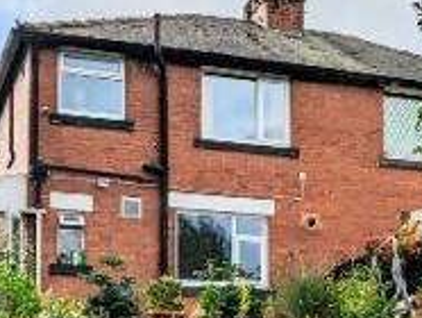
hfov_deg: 21.9
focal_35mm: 88
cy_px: 376
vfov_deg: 16.2
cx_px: 340
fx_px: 1074
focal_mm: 2.35
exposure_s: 1/3876
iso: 38
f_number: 2.2
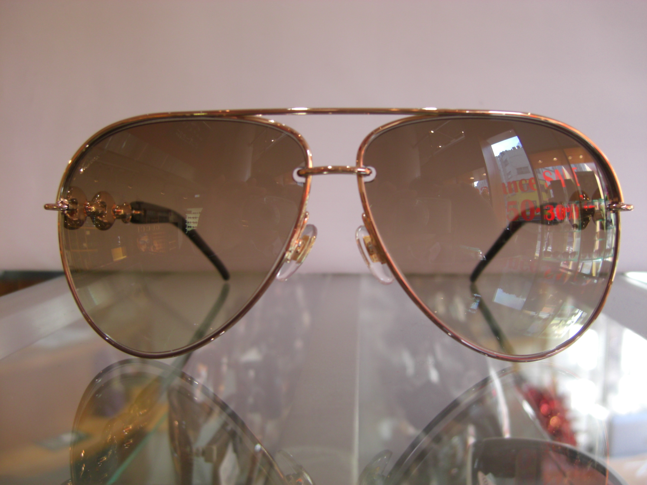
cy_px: 242
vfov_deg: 37.7
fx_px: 710
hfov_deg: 49.0
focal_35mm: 38
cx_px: 324
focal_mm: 7.9
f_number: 2.8
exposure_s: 1/80
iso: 100
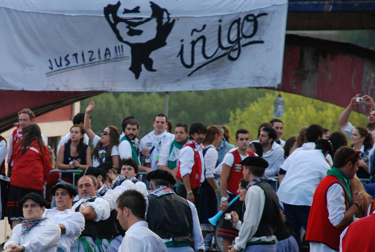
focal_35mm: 339
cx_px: 112
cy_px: 182
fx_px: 3537
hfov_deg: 6.1
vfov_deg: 4.1
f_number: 5.6
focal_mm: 135
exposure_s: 1/125
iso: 400
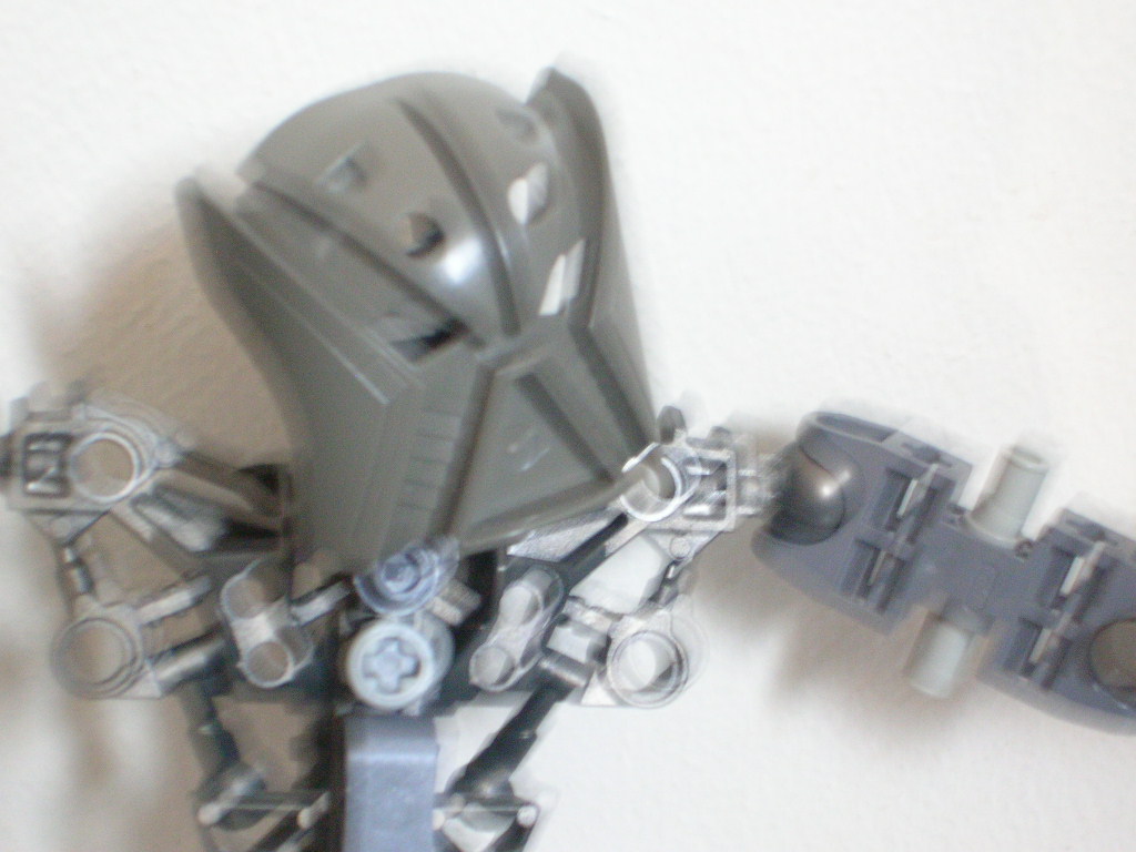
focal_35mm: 91
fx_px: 2986
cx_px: 568
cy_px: 426
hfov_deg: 21.5
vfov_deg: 16.2
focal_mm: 15.2
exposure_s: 1/5.9
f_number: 4.5
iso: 185
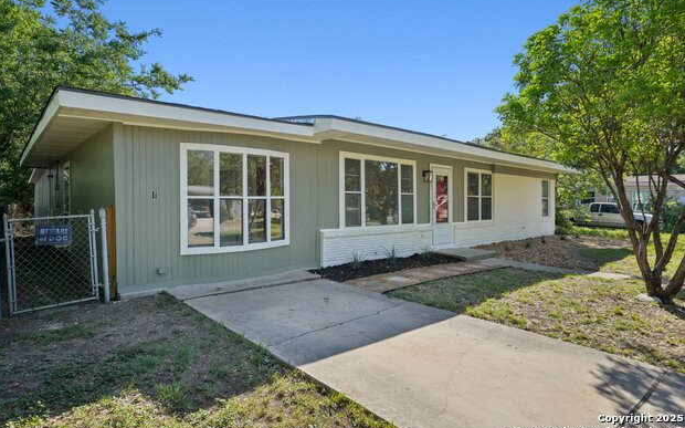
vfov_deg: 59.6
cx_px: 333
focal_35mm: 20
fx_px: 373
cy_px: 202
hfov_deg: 85.1
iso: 500
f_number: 8
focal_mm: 19
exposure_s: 1/800
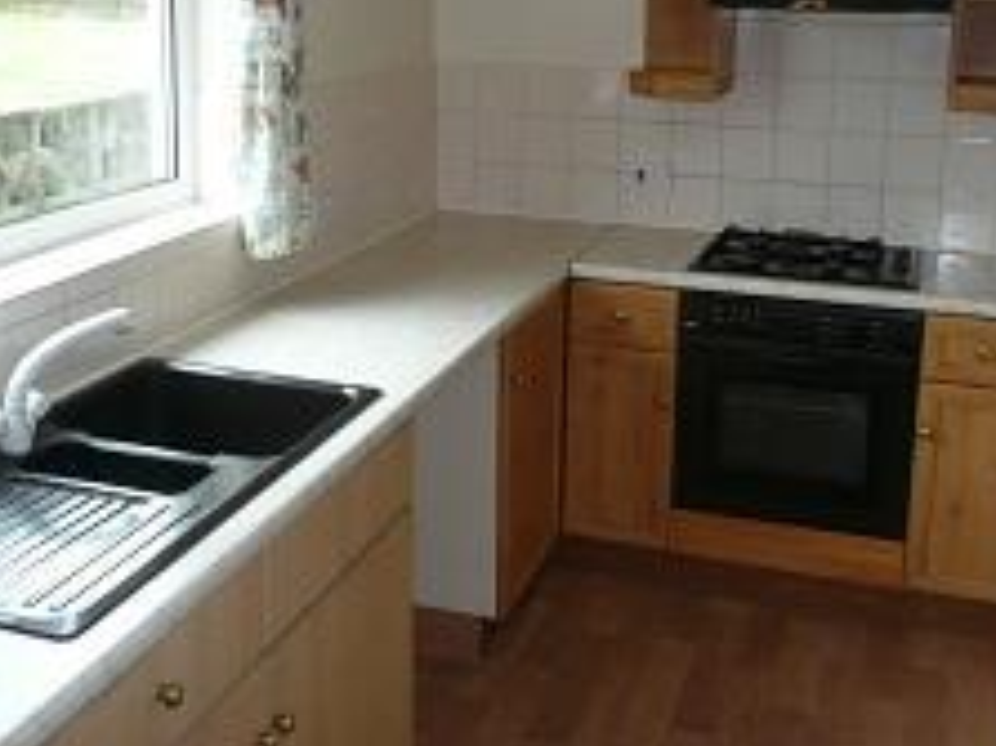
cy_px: 192
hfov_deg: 42.9
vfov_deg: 32.3
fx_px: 1265
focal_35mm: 44
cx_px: 469
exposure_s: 1/30
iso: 160
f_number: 3.3
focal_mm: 4.6
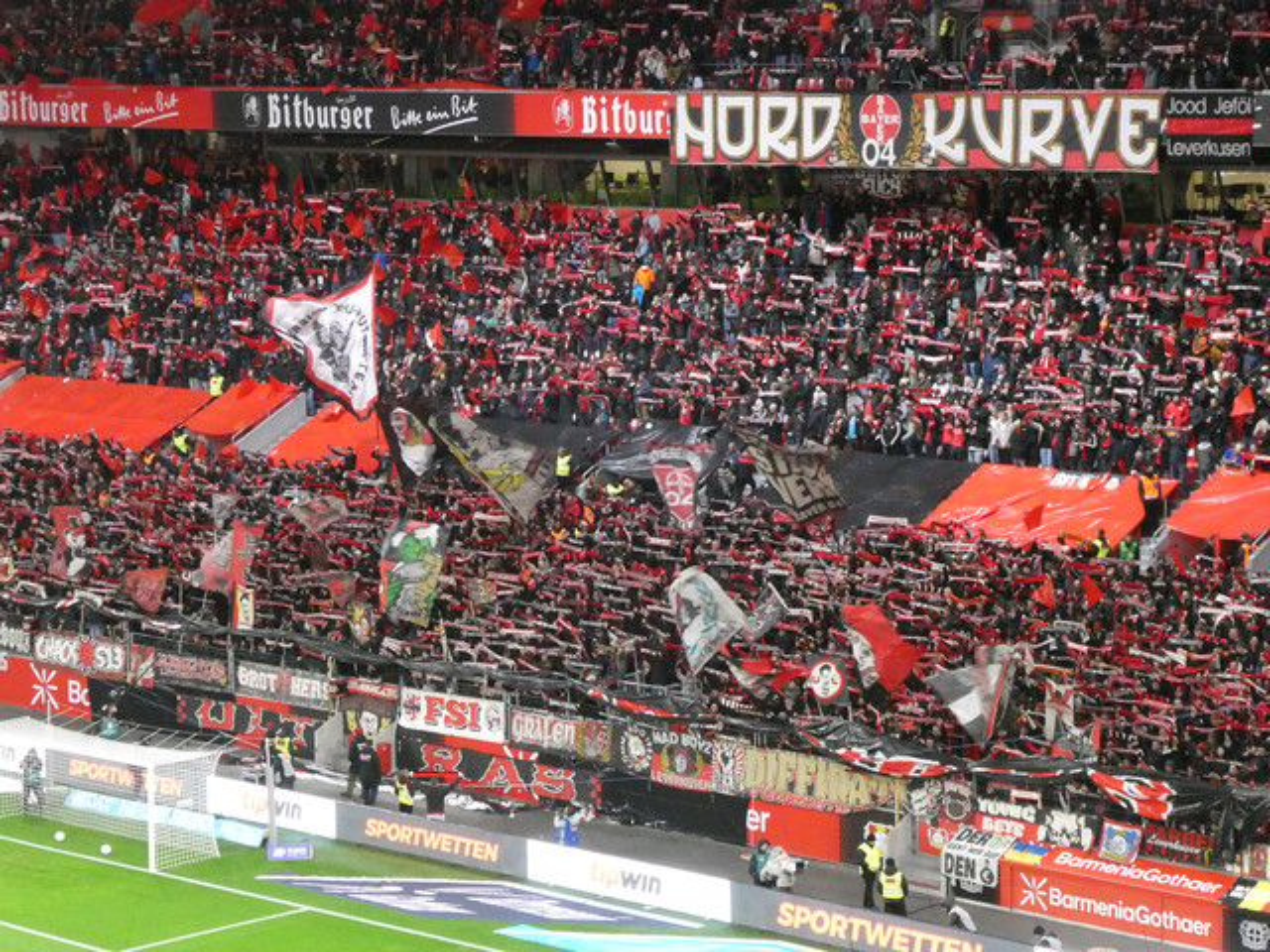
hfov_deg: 21.8
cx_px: 635
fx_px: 3302
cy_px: 476
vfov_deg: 16.4
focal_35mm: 90
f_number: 4.9
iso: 1600
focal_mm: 16.1
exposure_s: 1/50
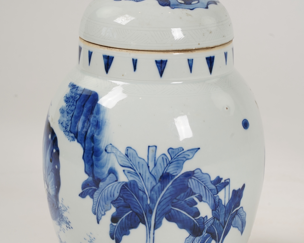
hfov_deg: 13.0
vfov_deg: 10.4
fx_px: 1332
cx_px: 152
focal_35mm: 148
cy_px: 167
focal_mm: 105
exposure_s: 1/125
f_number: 13
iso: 400
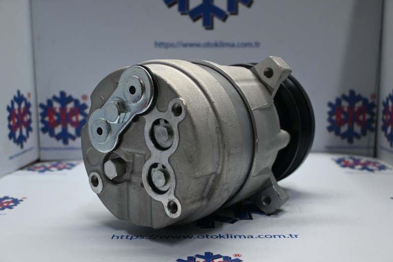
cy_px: 131
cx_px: 196
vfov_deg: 35.5
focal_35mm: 38
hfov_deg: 51.3
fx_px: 409
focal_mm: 25
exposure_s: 1/125
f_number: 4.2
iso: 900
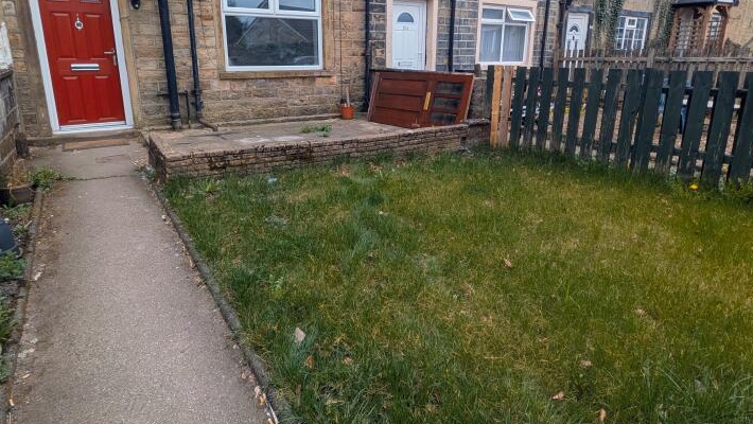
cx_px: 358
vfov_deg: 51.1
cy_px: 166
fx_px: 439
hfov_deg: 81.1
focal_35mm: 22
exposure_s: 1/683
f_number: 2.2
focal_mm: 1.83
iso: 49
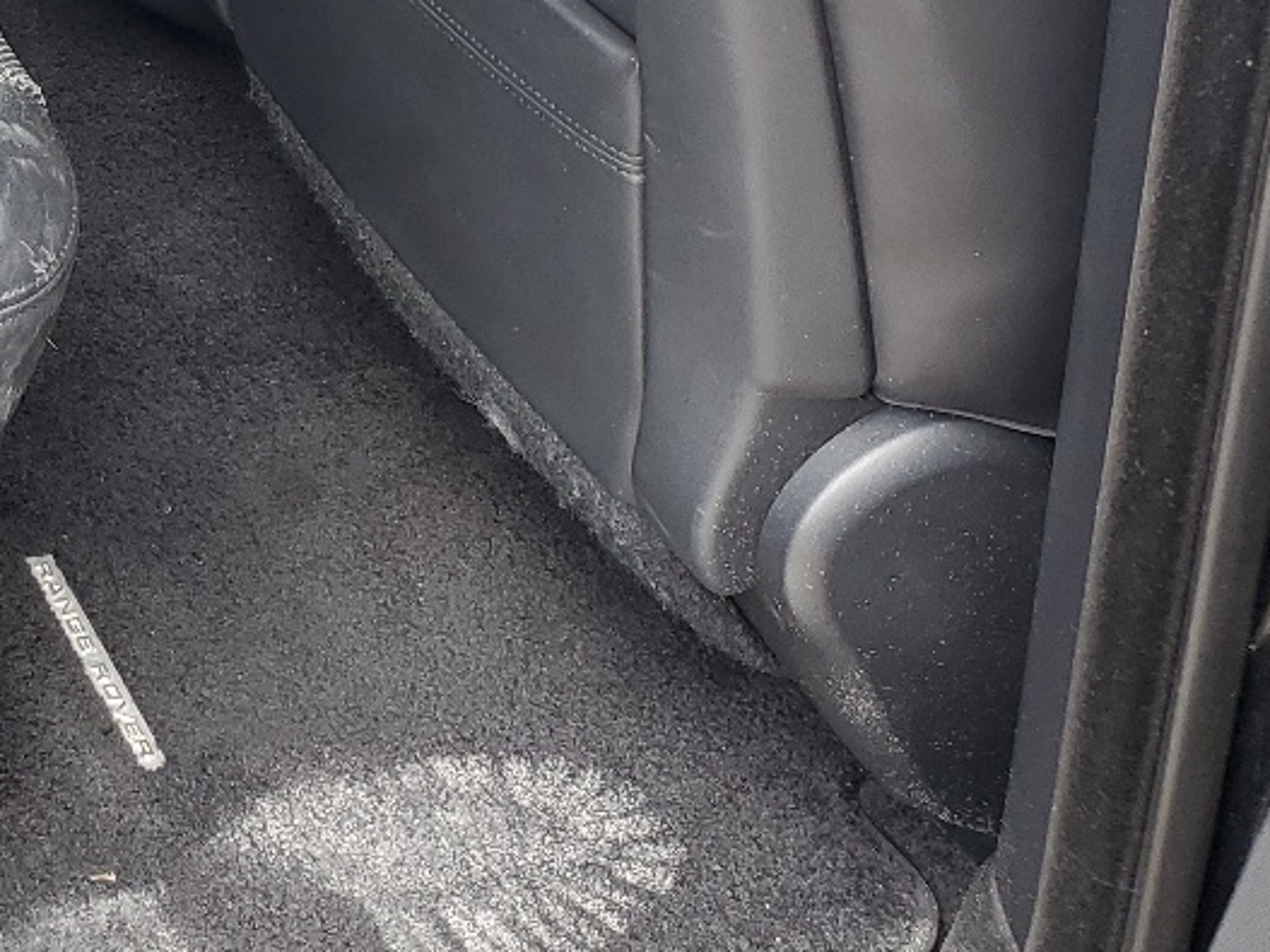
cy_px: -371
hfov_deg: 22.2
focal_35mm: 79
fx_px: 2898
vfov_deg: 17.2
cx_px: -374
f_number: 1.5
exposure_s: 1/120
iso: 52
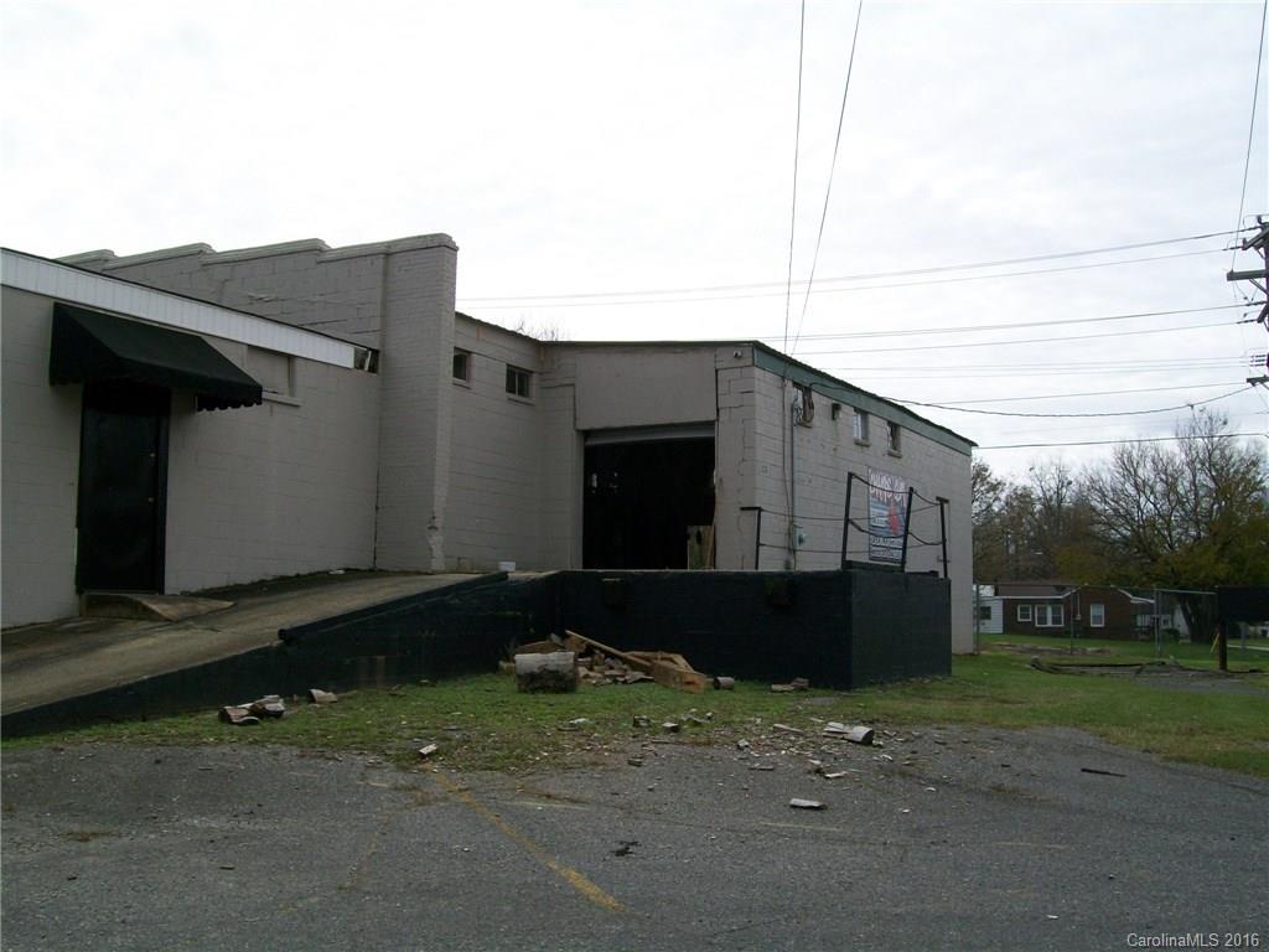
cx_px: 634
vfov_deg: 39.7
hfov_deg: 51.4
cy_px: 476
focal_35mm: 36
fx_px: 1320
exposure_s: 1/500
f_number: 4.8
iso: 64
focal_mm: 6
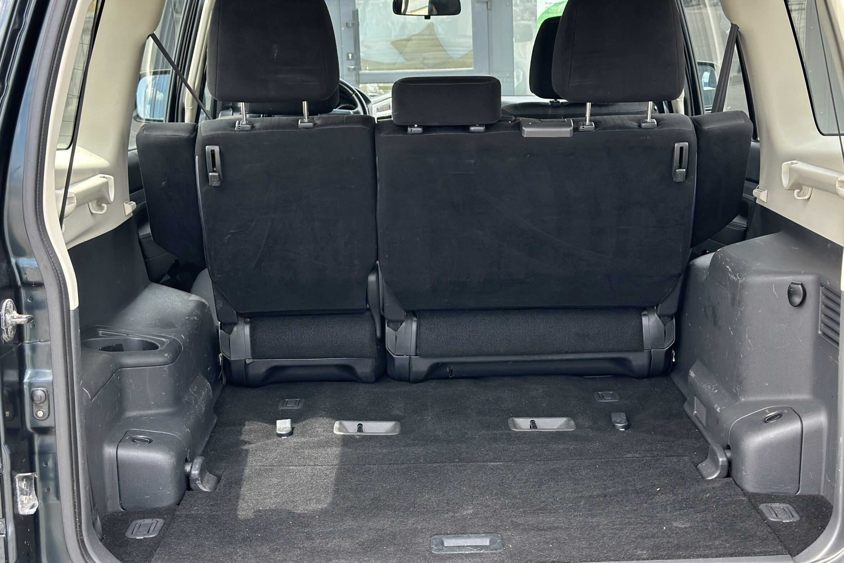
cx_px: 431
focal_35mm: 54
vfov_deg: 25.0
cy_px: 255
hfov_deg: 36.9
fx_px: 1266
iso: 80
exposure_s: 1/383
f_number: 1.78
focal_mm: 6.86
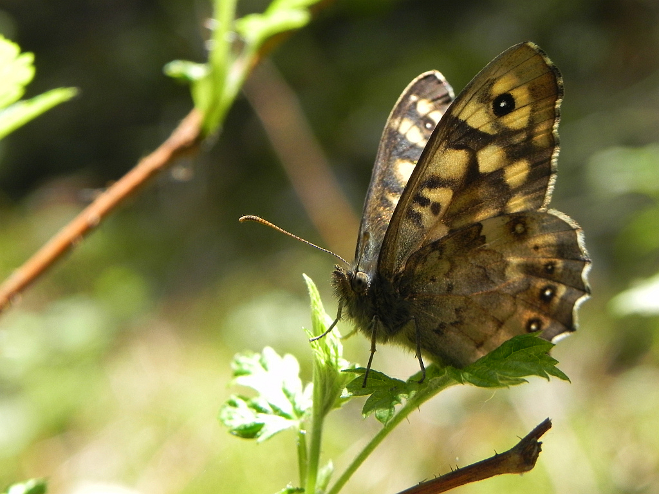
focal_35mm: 105
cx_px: 330
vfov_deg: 14.1
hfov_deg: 18.7
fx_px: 1999
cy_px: 247
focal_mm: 18.8
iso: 160
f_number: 4
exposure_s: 1/208
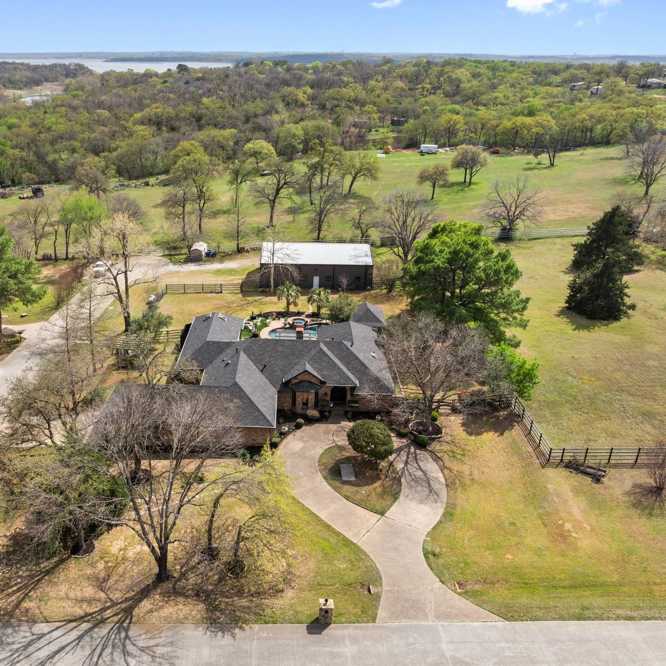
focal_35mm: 29
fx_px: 631
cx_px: 254
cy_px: 329
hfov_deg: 55.0
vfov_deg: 55.6
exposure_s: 1/120
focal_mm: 12.29
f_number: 9
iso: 100
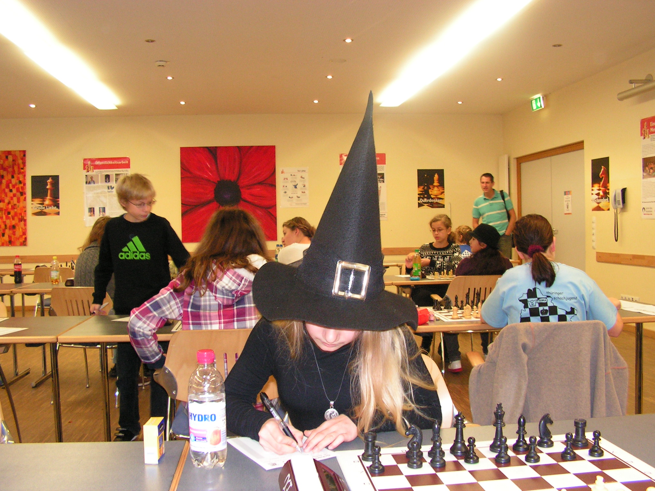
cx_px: 328
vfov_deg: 39.7
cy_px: 246
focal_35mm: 36
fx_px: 681
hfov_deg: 51.4
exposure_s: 1/40
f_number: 3.2
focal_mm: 6
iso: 200
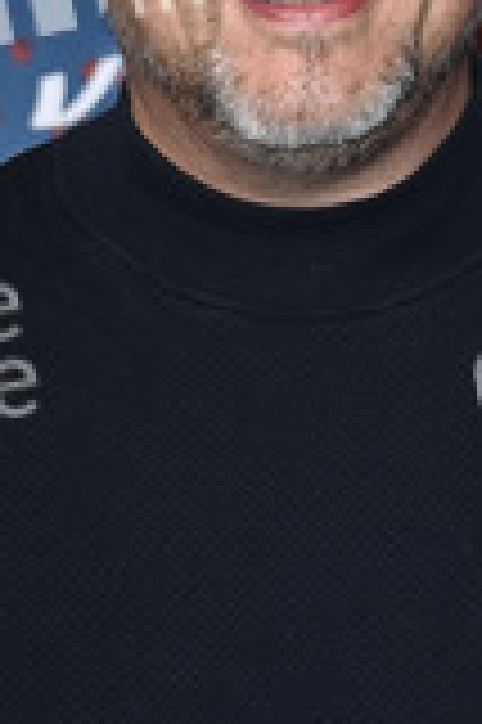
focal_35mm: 303
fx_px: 6098
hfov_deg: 4.5
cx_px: 297
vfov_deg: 6.8
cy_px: 166
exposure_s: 1/160
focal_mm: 122
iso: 640
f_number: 5.6
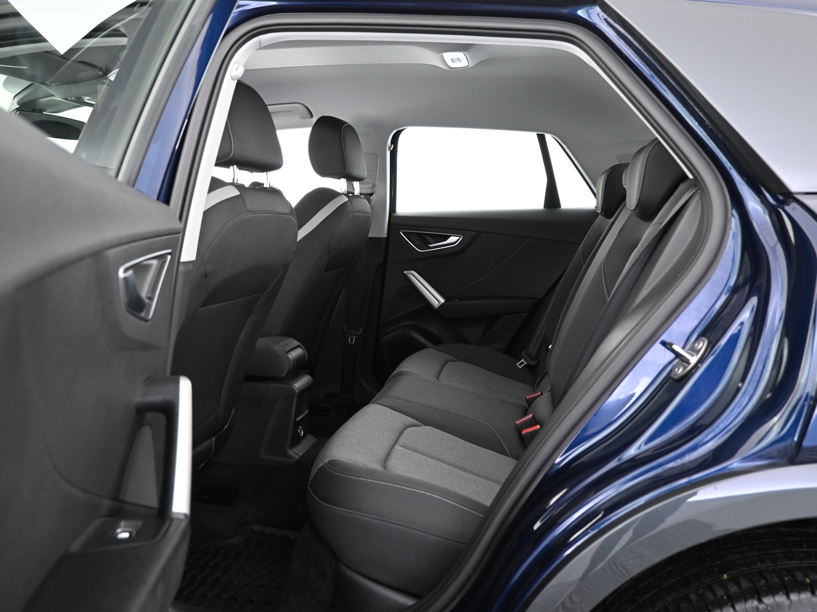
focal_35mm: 27
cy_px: 297
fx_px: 637
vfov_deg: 51.3
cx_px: 434
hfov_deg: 65.3
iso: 1600
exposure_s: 1/15
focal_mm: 16
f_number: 3.5
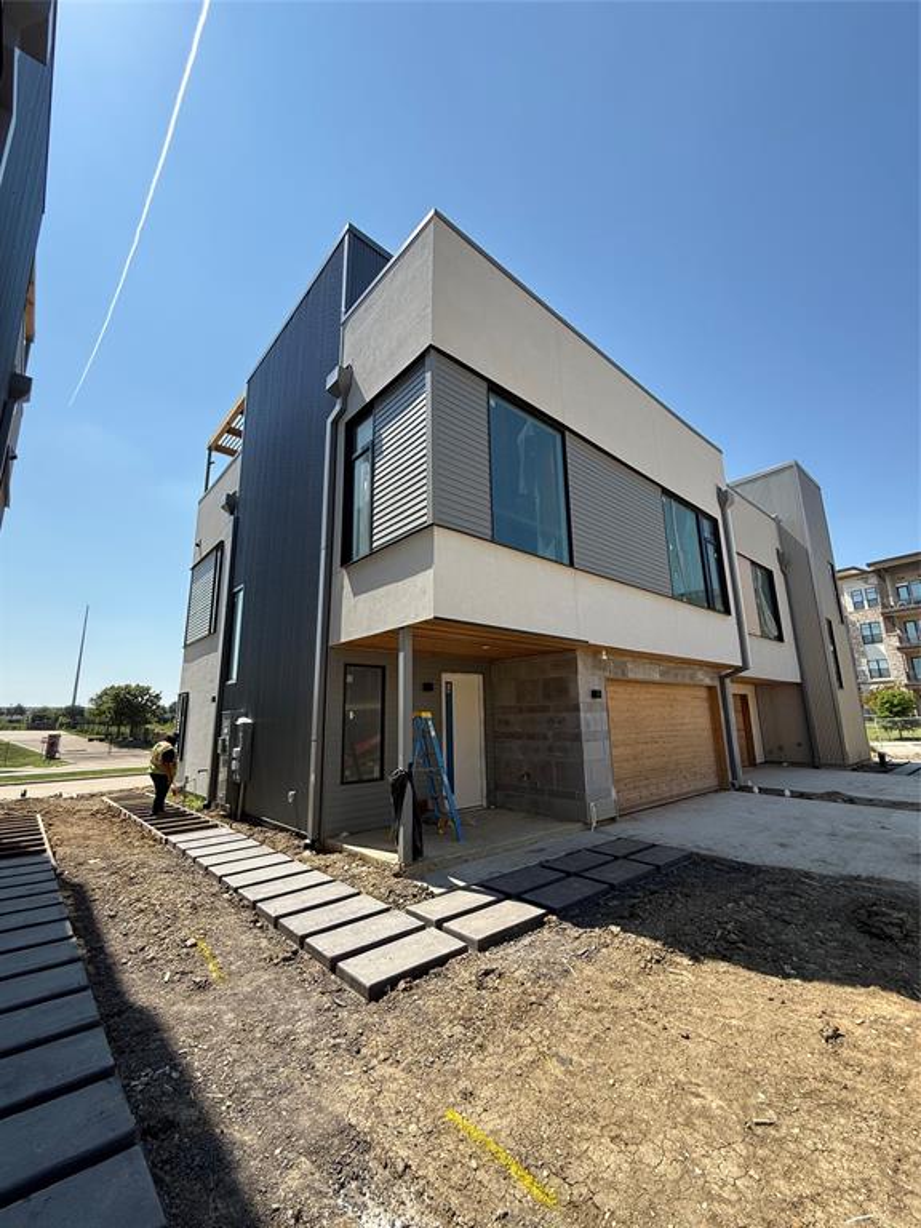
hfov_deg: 85.7
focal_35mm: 14
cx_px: 460
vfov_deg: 102.1
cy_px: 614
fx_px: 497
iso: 50
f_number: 2.2
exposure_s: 1/853
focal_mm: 2.22
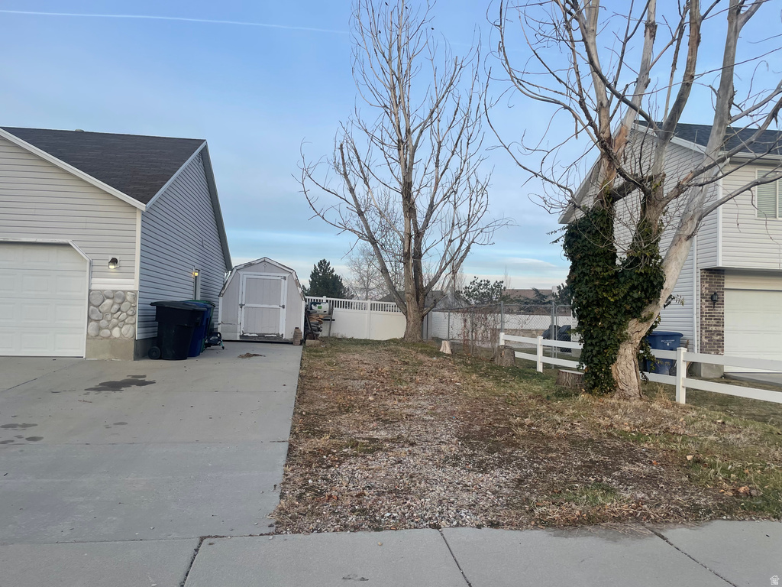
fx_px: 587
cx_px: 391
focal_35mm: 26
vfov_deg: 53.1
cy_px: 294
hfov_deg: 67.3
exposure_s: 1/824
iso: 32
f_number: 1.6
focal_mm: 4.2
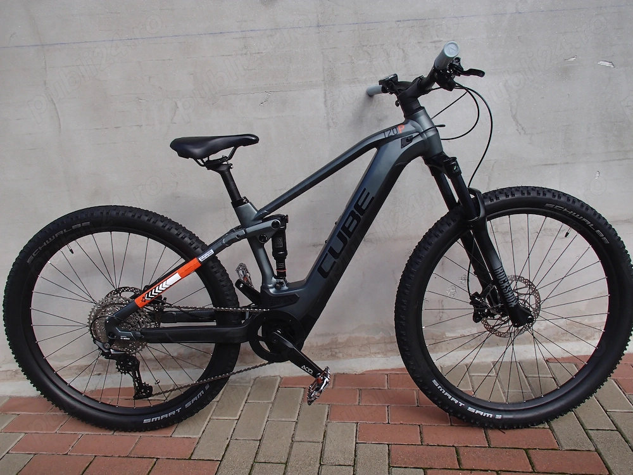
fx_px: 512
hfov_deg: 63.4
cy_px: 238
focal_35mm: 28
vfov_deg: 49.7
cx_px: 316
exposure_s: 1/400
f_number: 3.9
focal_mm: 5
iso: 100
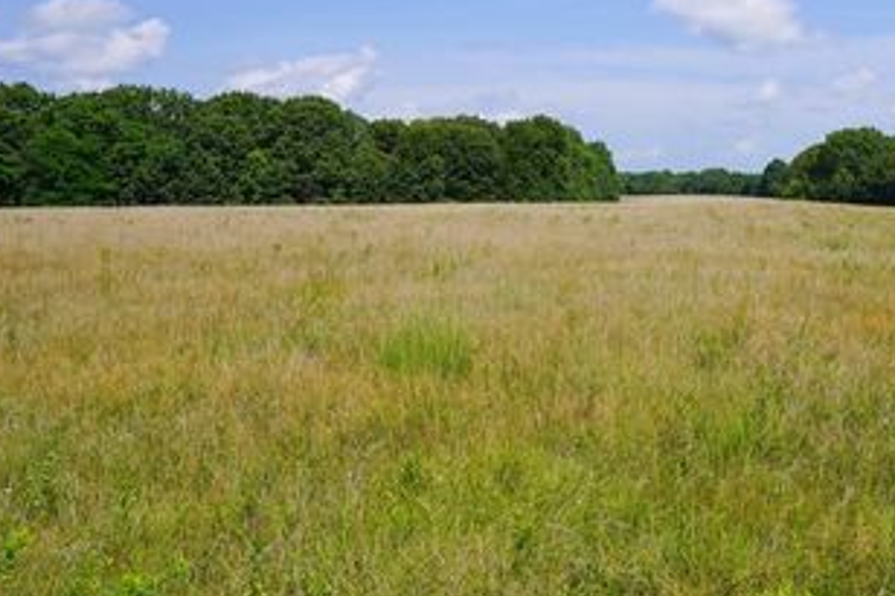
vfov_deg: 47.4
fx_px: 666
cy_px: 196
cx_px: 683
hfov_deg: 63.4
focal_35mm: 27
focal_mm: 11
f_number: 10
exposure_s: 1/250
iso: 100
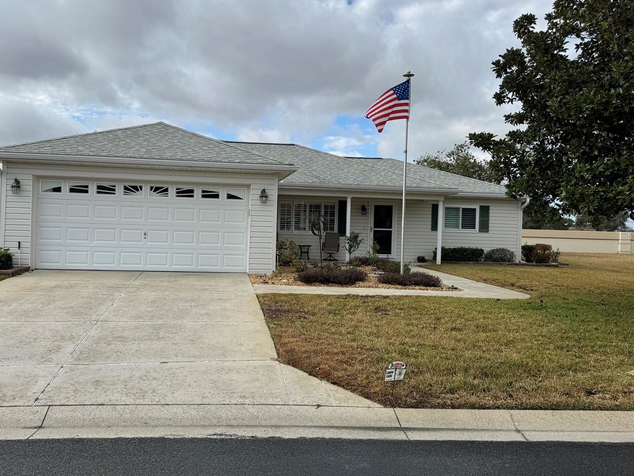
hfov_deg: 59.7
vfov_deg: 46.8
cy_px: 236
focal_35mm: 30
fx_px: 549
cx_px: 272
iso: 80
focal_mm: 6.76
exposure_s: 1/4950
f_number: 1.78
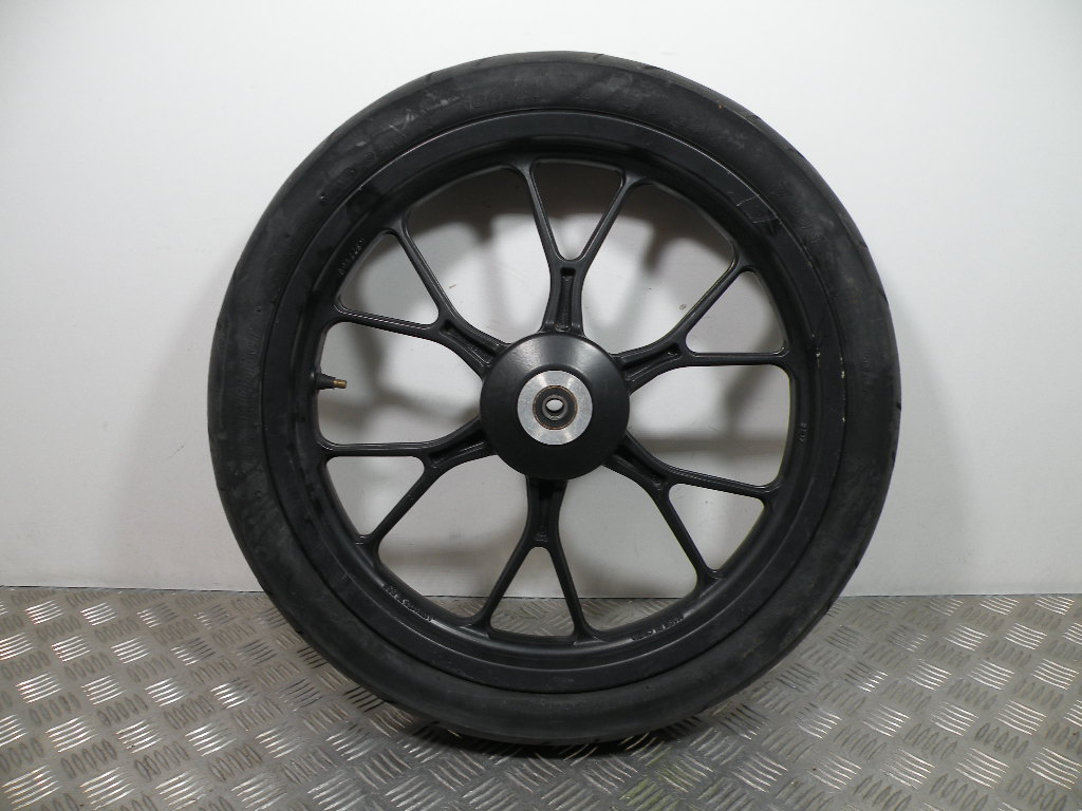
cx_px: 541
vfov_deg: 51.4
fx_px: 844
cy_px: 406
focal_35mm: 27
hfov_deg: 65.3
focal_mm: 4.7
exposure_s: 1/78.6
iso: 64
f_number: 3.2
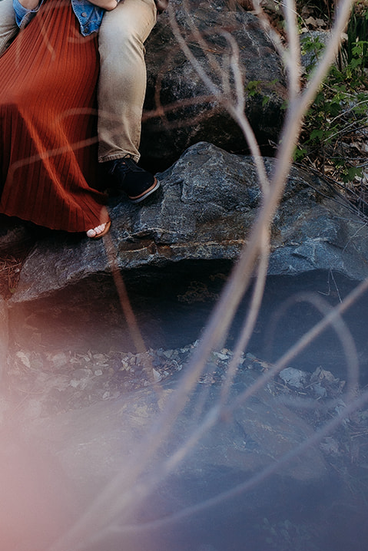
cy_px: -59
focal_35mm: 78
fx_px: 1195
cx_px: 35
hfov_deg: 17.2
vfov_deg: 24.2
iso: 200
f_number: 2.8
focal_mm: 35
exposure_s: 1/320
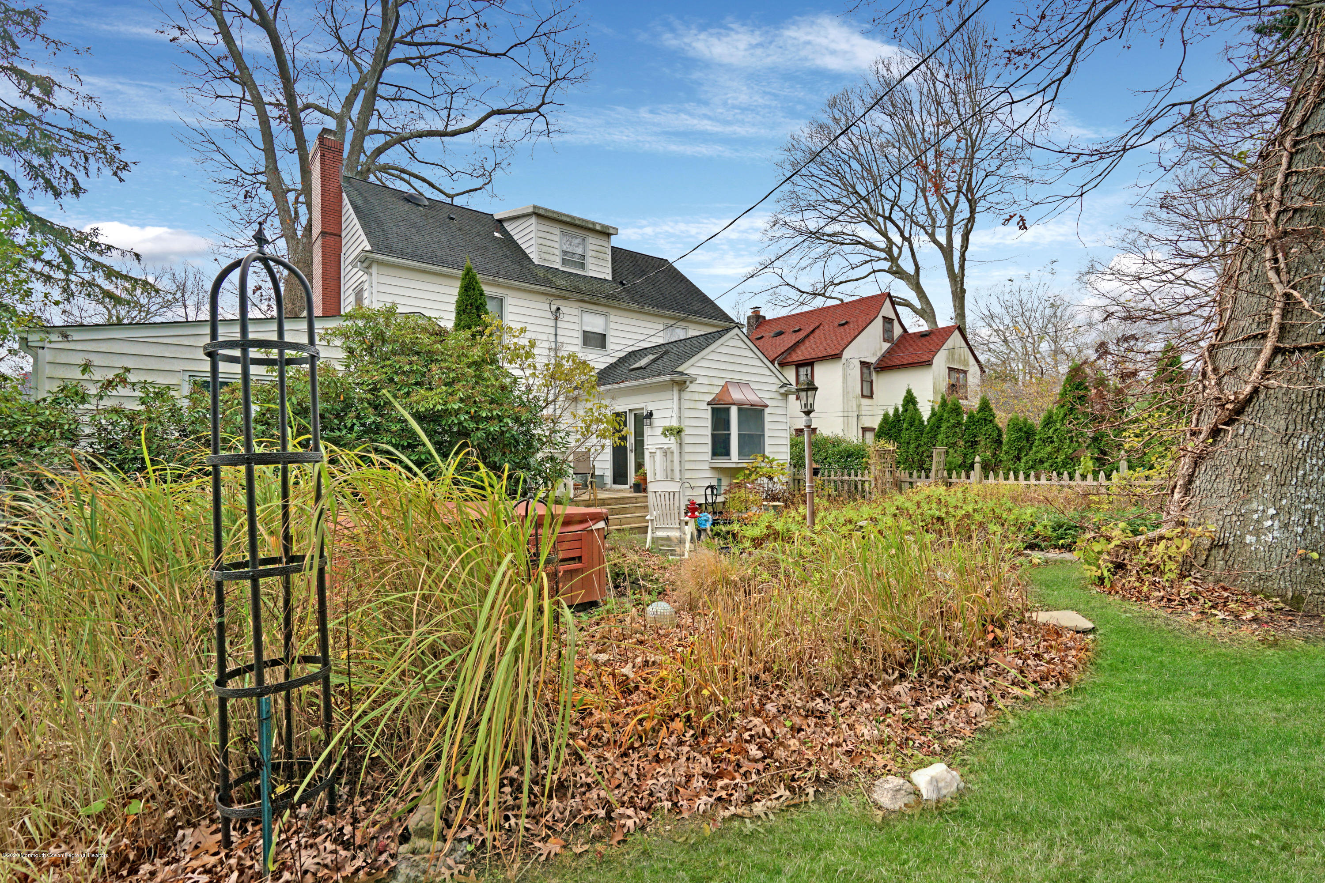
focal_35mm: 16
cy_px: 442
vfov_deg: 73.7
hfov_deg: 96.7
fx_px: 589
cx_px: 662
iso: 200
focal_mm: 16
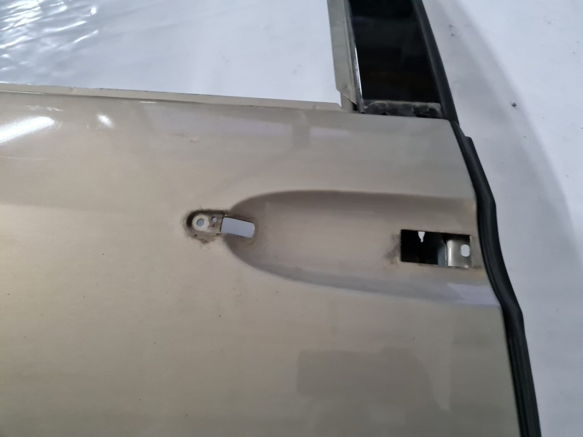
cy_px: 218
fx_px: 438
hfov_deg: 67.3
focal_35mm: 26
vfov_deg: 53.1
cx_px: 292
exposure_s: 1/33
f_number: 1.8
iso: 640
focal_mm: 5.4
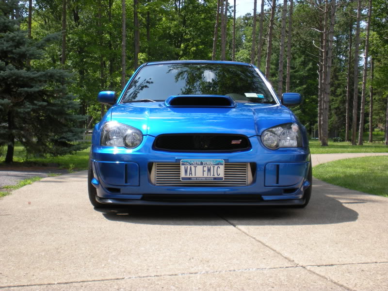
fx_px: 628
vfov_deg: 26.1
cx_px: 194
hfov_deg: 34.3
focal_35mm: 56
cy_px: 146
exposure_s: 1/174
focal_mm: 9.3
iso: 64
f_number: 5.6
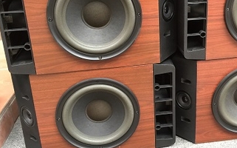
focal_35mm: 46
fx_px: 297
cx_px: 165
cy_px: 51
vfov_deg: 27.8
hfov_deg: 42.7
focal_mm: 4.15
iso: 160
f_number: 2.2
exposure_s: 1/33
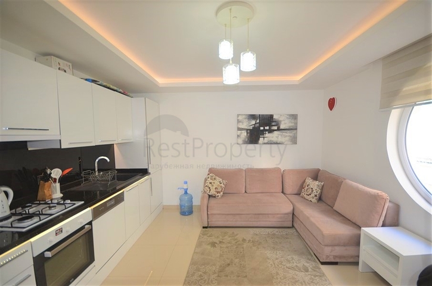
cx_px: 216
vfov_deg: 77.1
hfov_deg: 100.5
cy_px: 143
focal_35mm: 15
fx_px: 180
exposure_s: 1/60
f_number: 4
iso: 500
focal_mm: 10
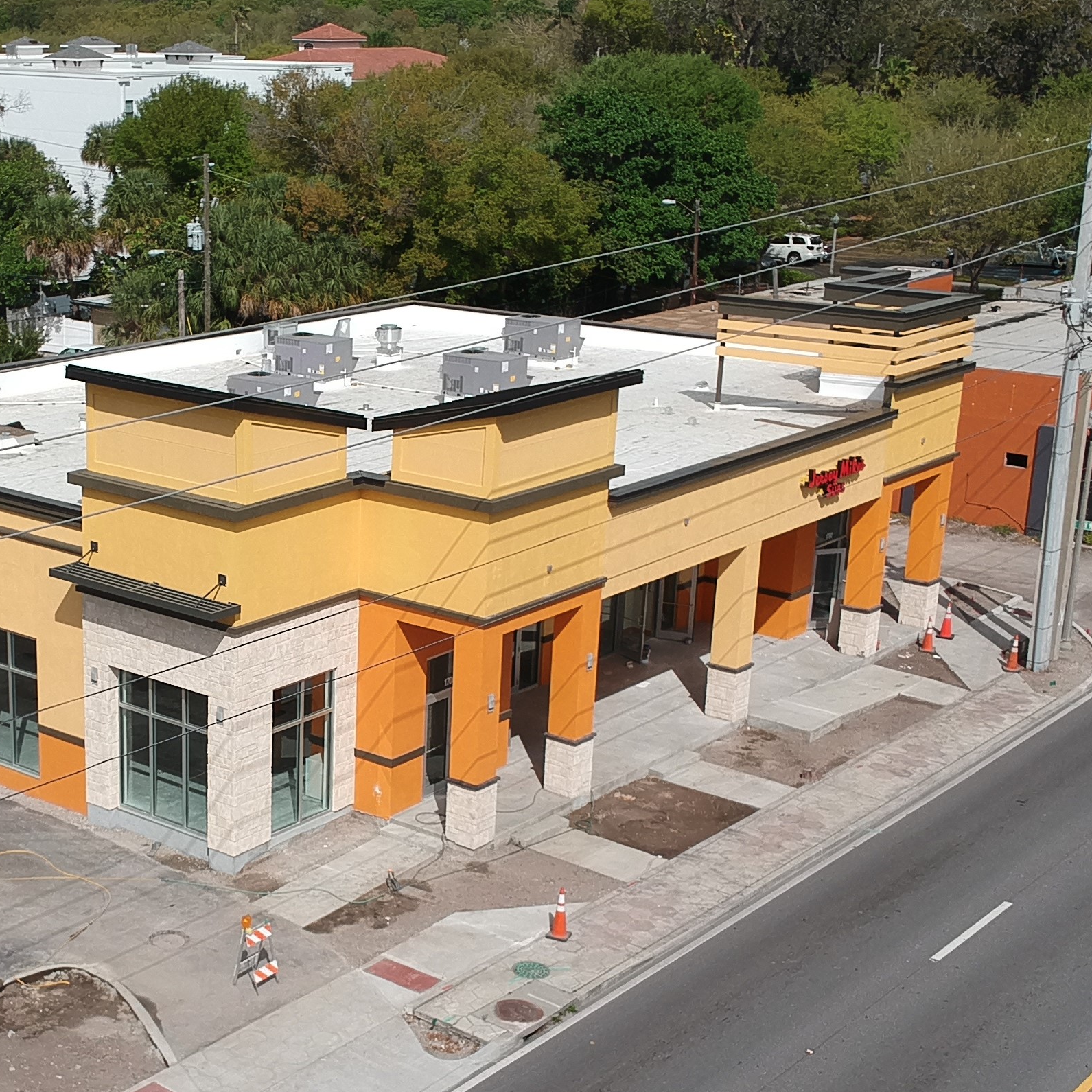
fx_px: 1071
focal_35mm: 30
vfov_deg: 54.0
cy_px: 549
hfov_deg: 53.1
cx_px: 371
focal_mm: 4.49
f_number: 2.6
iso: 100
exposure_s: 1/2500
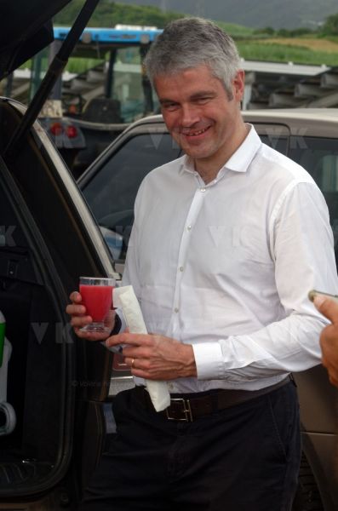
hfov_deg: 10.1
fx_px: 1911
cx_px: 169
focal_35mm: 135
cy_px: 256
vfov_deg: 15.2
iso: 250
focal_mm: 90
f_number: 11
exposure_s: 1/400
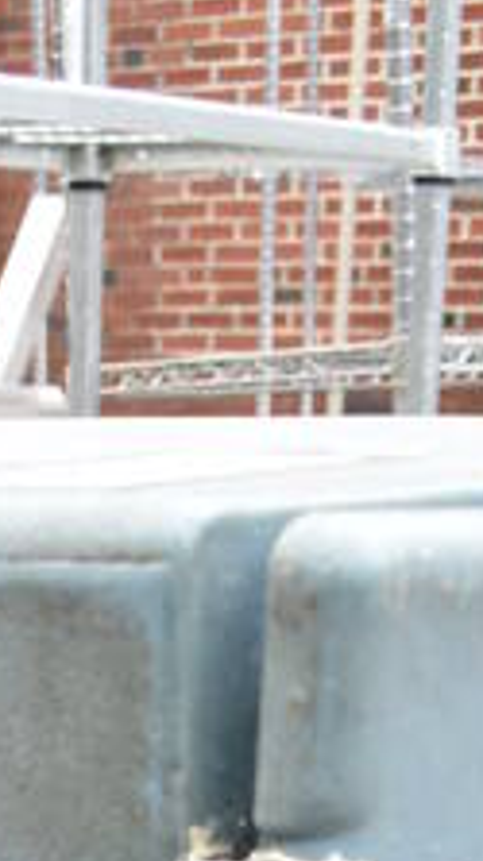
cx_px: -50
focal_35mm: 116
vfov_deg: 15.3
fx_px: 2648
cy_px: 1662
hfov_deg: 10.3
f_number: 5.6
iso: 400
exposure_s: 1/125
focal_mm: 18
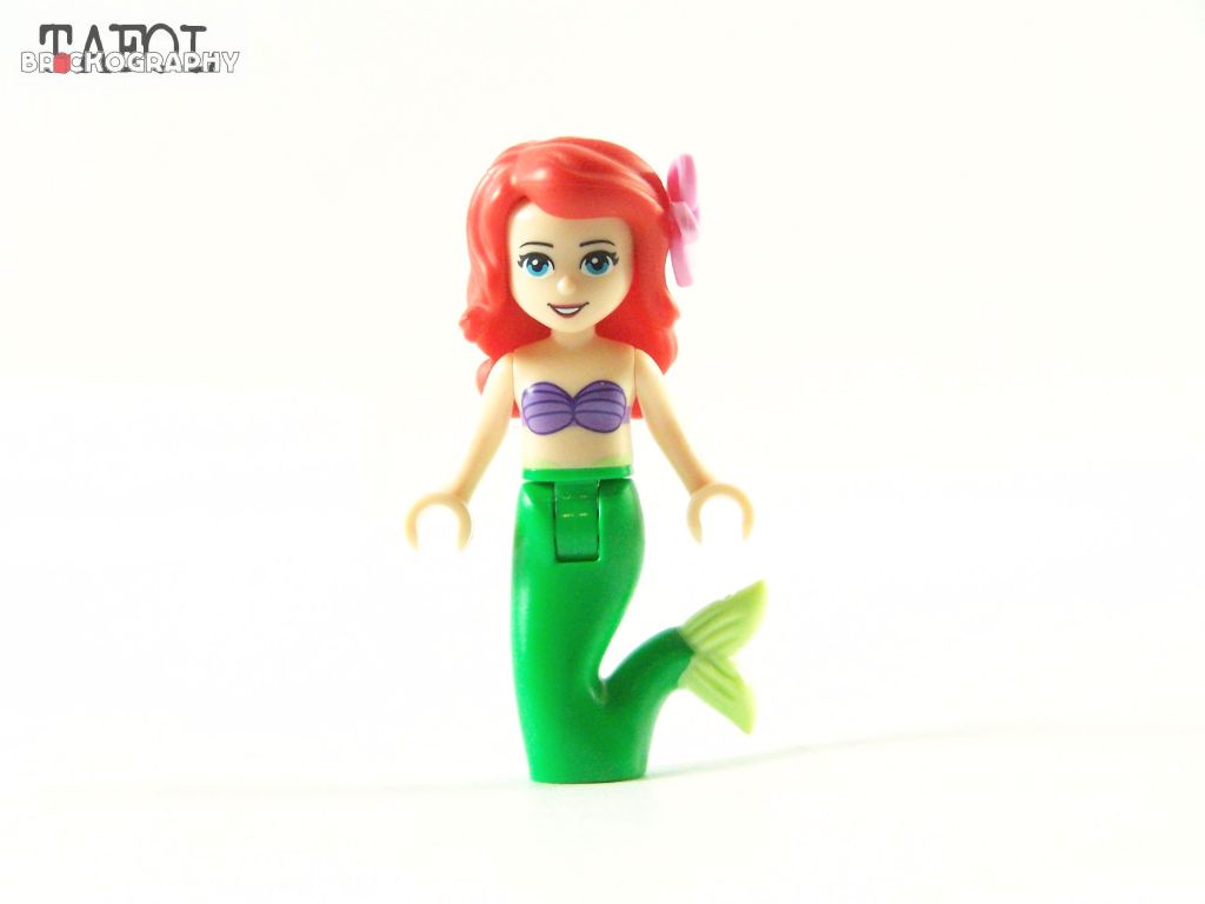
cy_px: 452
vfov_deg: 12.7
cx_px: 602
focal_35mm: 117
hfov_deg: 16.8
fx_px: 4073
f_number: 3.6
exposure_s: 1/60
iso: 400
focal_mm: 19.4
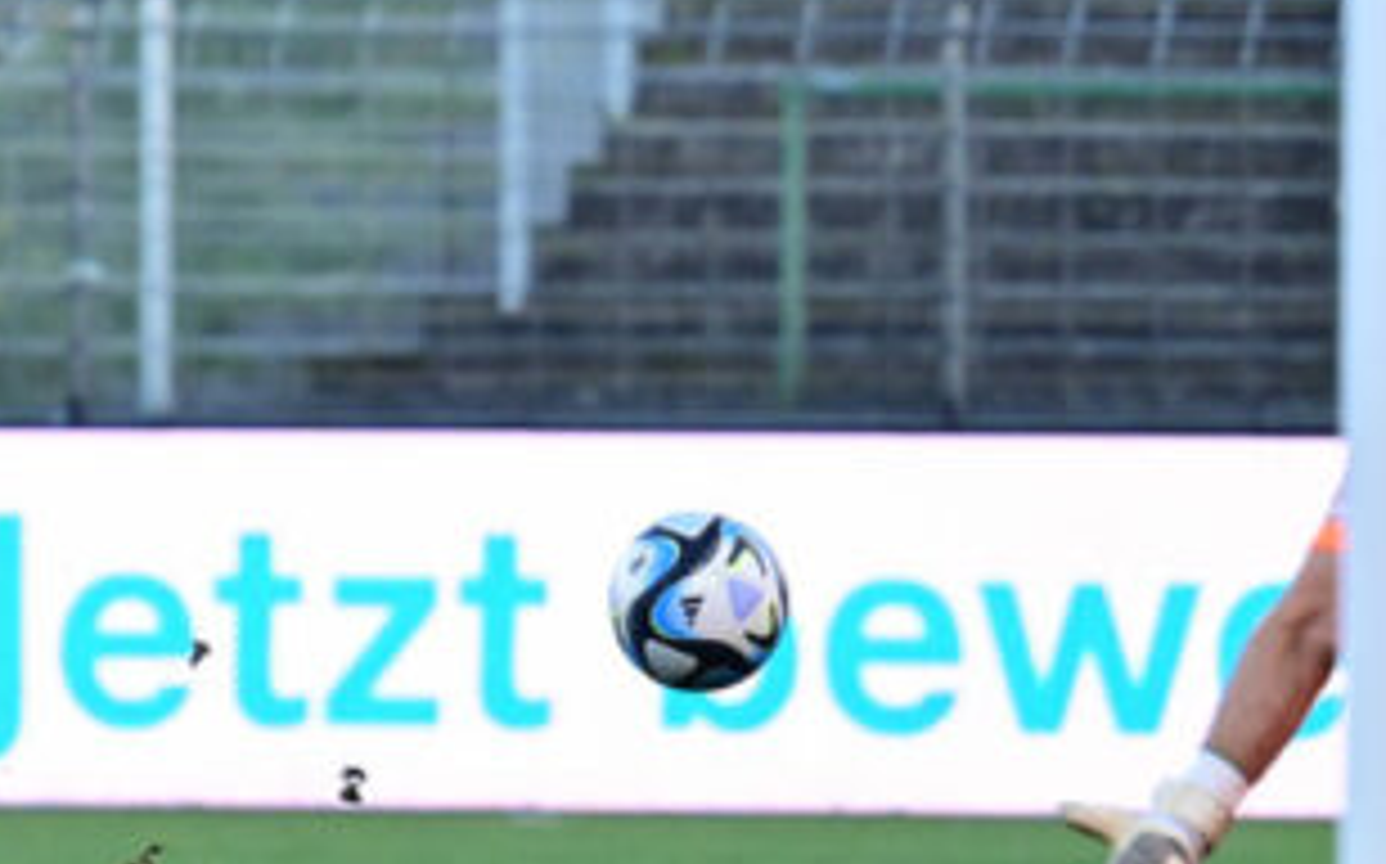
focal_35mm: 438
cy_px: 580
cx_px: 148
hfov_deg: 4.8
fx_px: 16533
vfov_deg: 3.0
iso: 2500
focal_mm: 190
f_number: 4
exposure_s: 1/1600
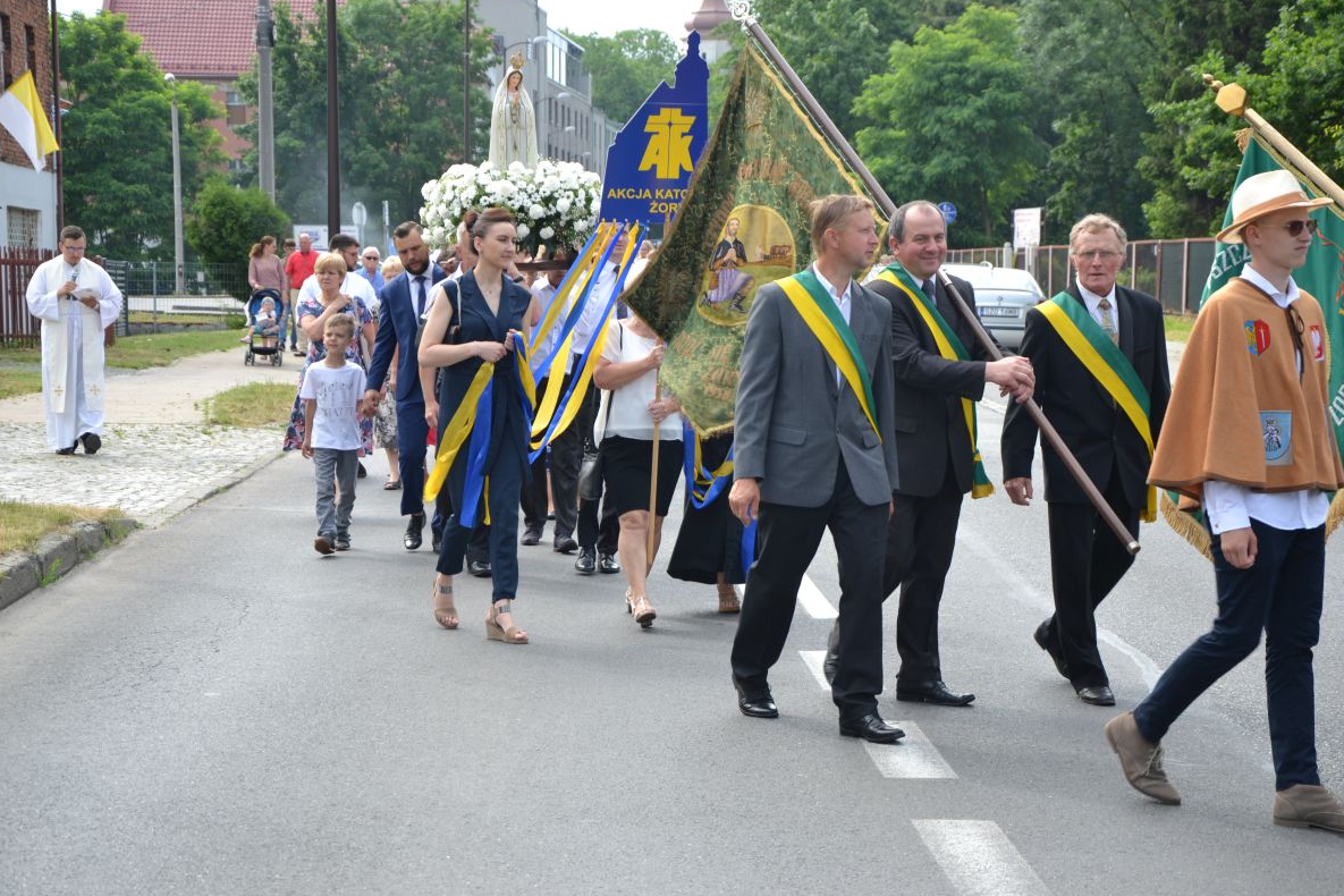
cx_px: 673
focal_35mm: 79
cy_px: 445
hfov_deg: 25.7
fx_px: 2949
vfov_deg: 17.3
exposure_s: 1/125
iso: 100
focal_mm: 52
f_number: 5.6
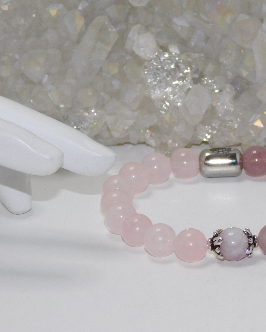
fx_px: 2185
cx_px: 214
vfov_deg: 8.7
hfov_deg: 7.0
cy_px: 166
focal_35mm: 222
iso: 200
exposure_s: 1/60
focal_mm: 30.1
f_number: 5.3
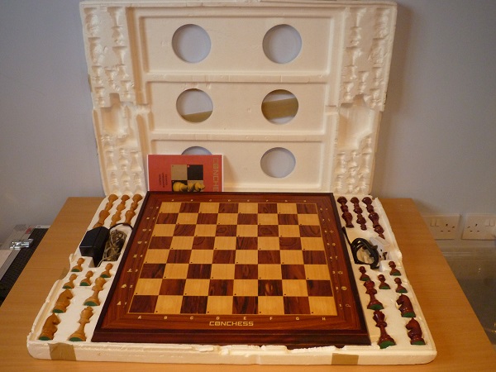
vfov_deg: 39.7
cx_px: 248
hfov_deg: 51.4
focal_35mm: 36
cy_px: 186
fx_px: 516
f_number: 3.8
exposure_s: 1/15
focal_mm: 6.3
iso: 400
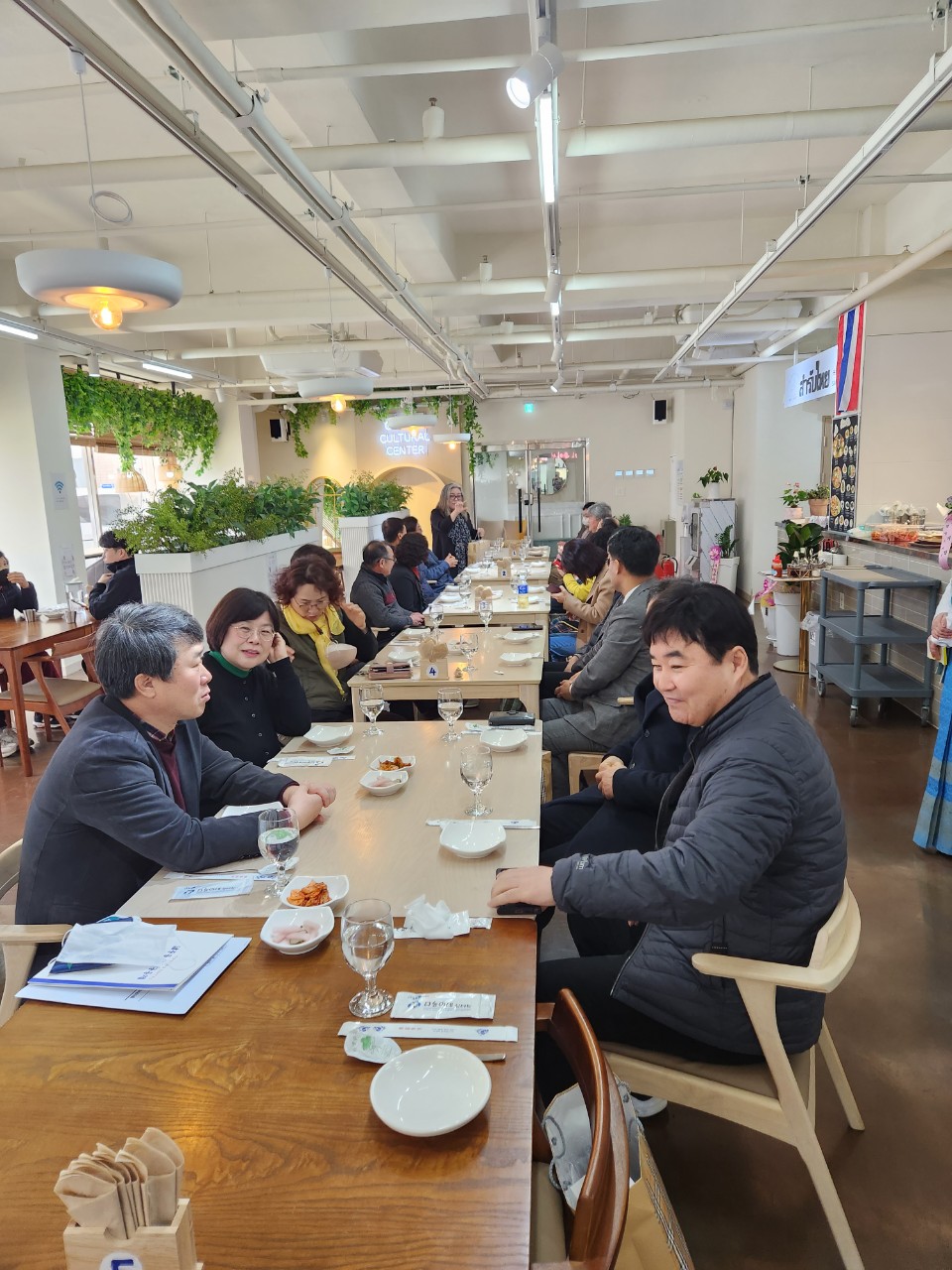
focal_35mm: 23
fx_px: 843
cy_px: 635
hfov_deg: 58.9
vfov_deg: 73.9
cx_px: 476
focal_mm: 5.4
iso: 250
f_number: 1.8
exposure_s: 1/120
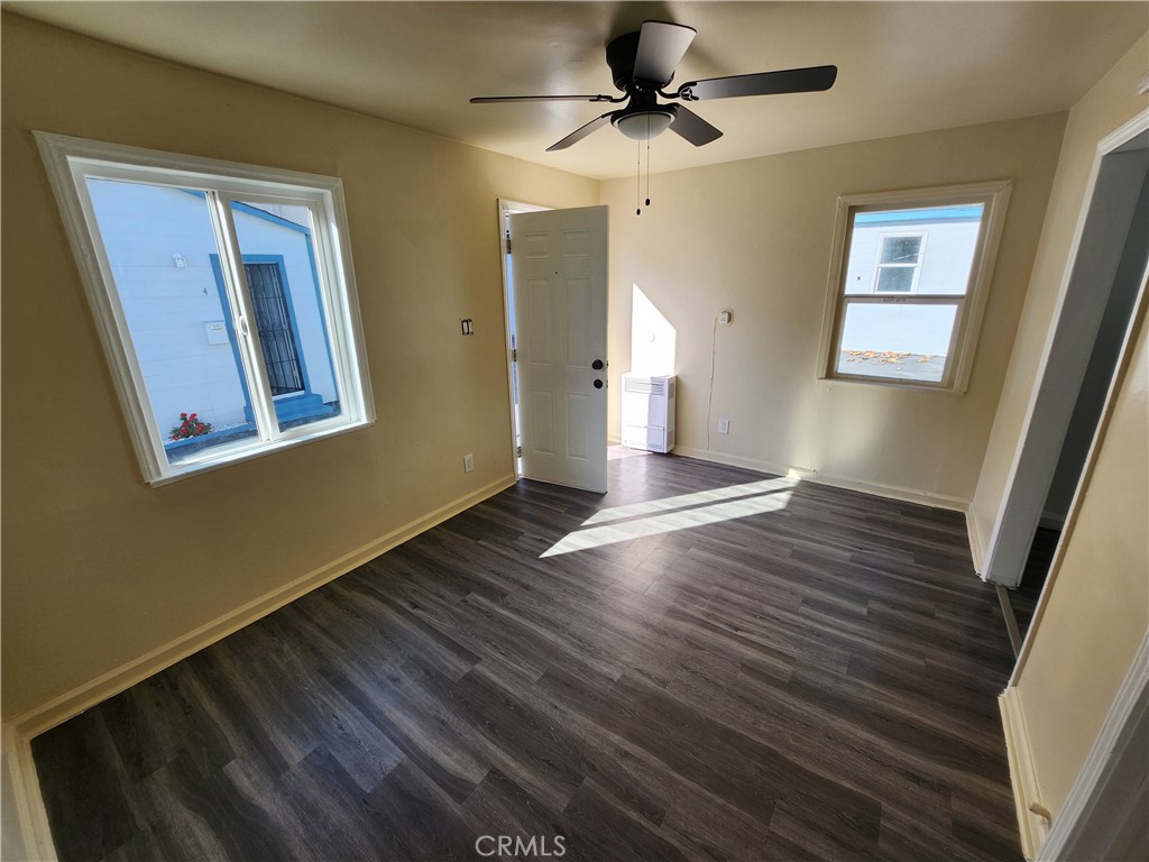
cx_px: 574
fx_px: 432
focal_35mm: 13
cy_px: 431
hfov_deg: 106.2
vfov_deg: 89.9
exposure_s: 1/122
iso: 32
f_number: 2.2
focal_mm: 1.7
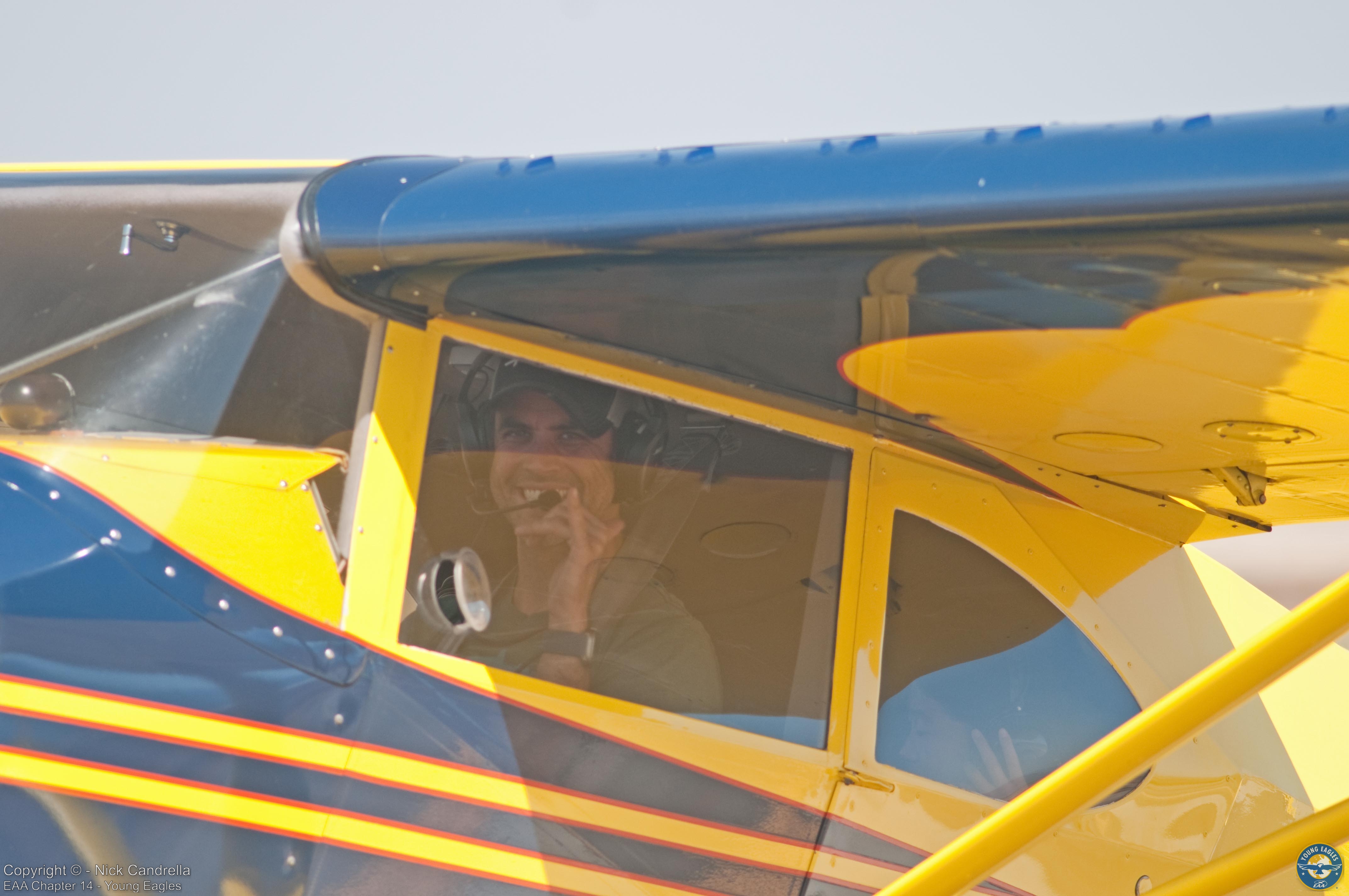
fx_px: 16842
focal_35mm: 450
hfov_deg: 4.6
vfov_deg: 3.0
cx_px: 674
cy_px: 448
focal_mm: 300
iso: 100
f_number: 4.5
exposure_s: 1/320
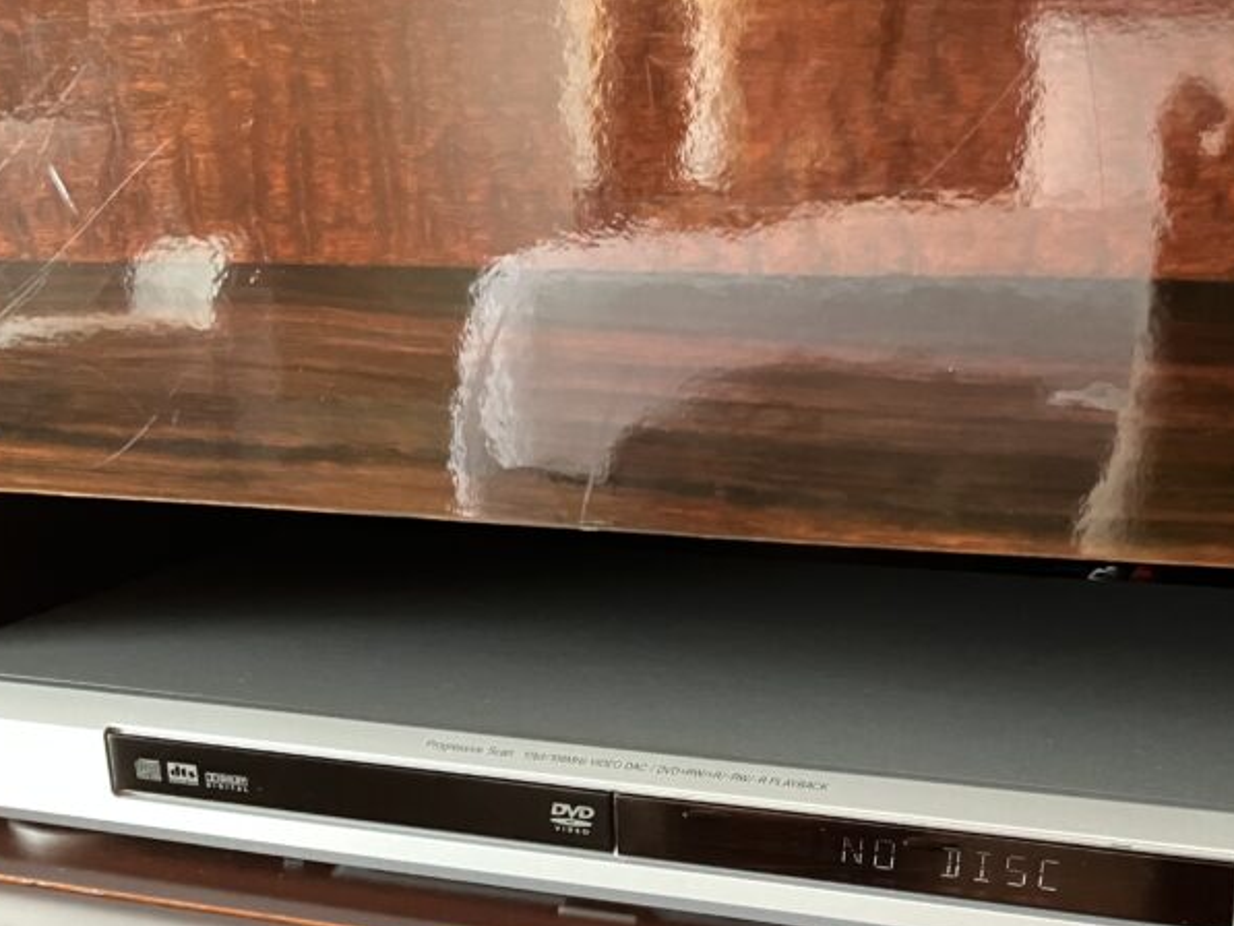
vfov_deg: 29.5
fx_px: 1711
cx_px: 765
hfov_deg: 39.4
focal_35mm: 48
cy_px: 752
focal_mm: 3.99
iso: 640
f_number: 1.8
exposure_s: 1/25
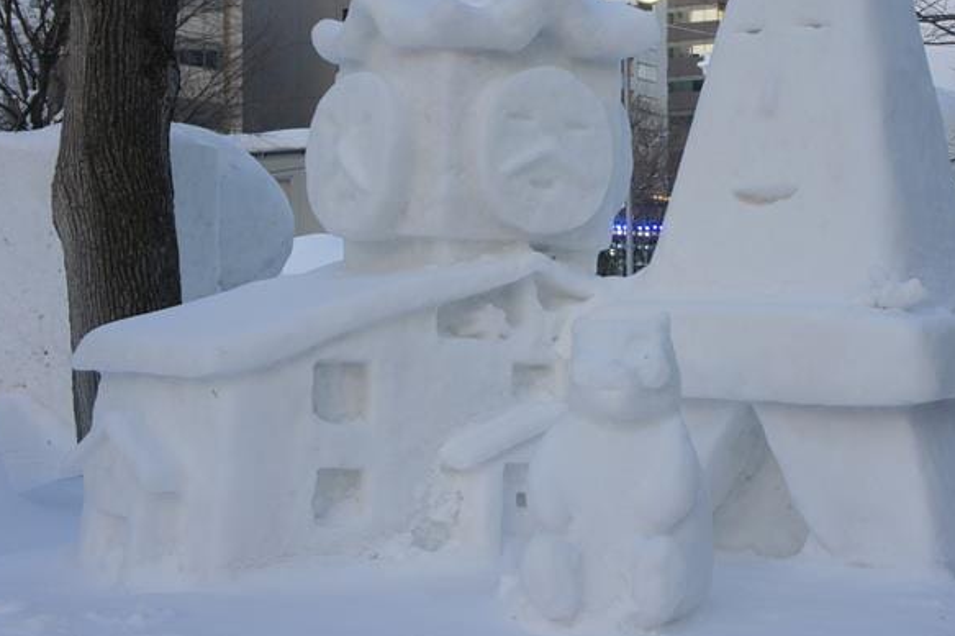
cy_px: 244
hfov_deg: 33.7
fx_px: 1564
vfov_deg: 22.9
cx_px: 608
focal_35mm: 59
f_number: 6.3
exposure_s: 1/125
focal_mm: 29
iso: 200
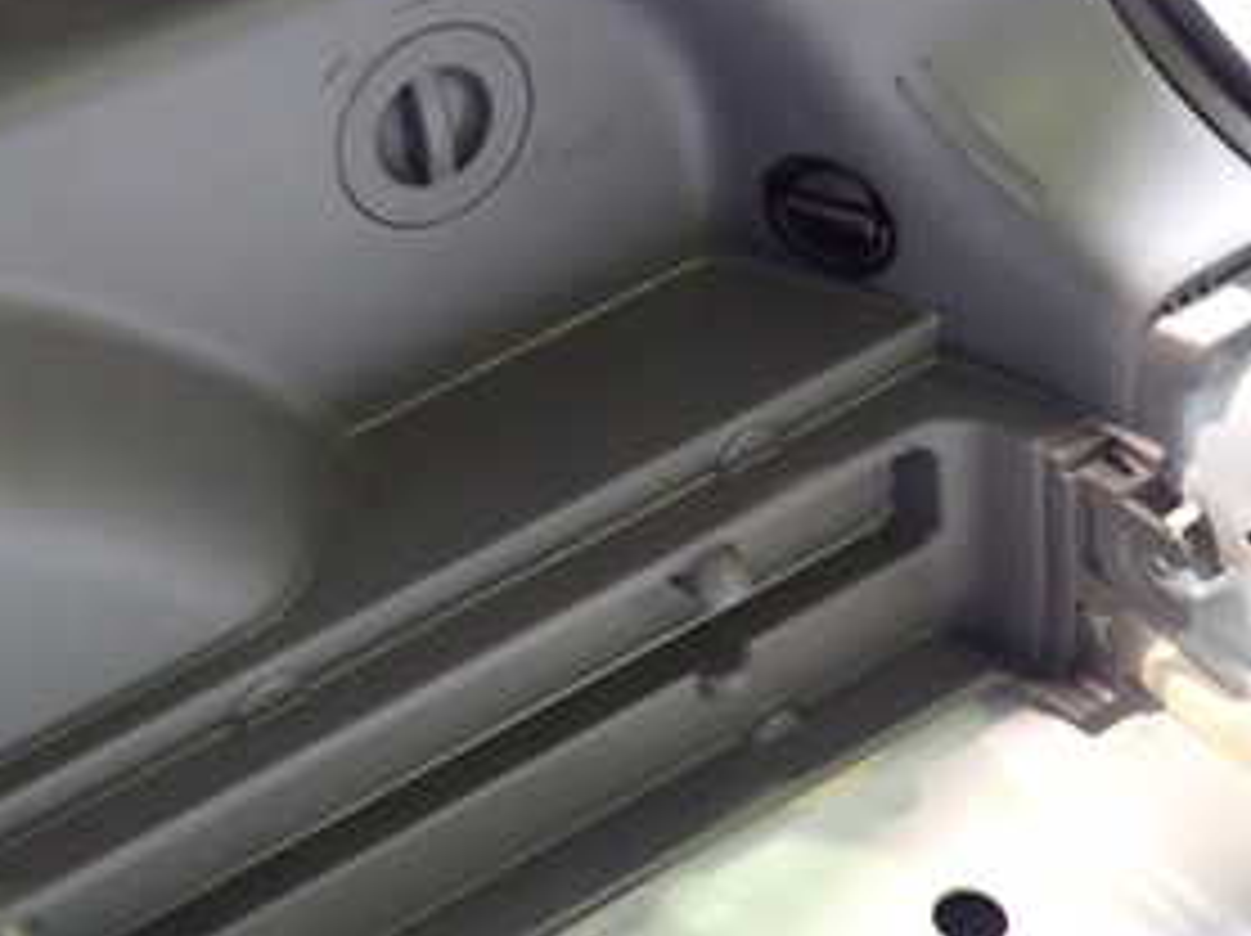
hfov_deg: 33.9
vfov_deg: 26.6
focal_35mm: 54
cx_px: 158
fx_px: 1950
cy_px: 225
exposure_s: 1/30
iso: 640
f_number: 2
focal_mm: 4.5
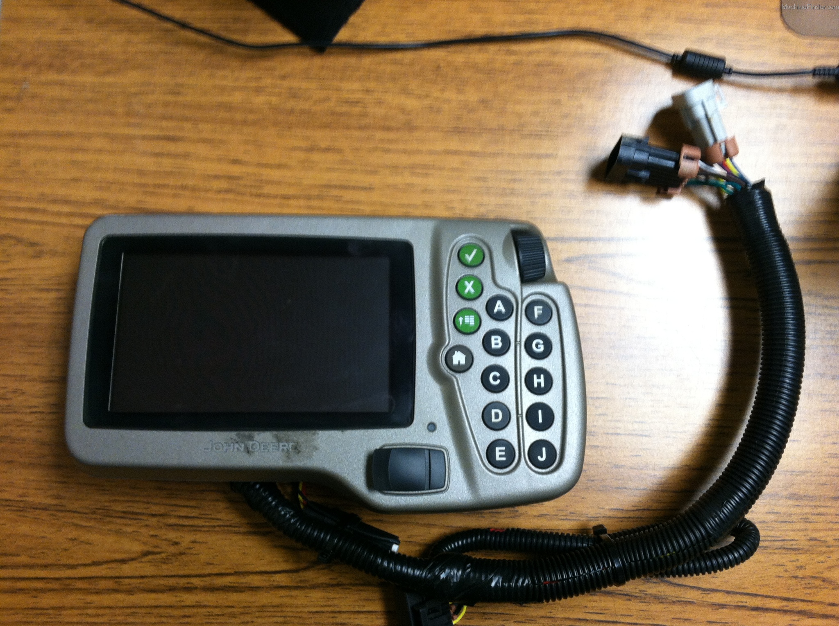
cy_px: 313
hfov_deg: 52.7
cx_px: 420
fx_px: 847
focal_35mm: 35
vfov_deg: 40.6
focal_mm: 3.85
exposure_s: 1/15
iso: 125
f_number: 2.8
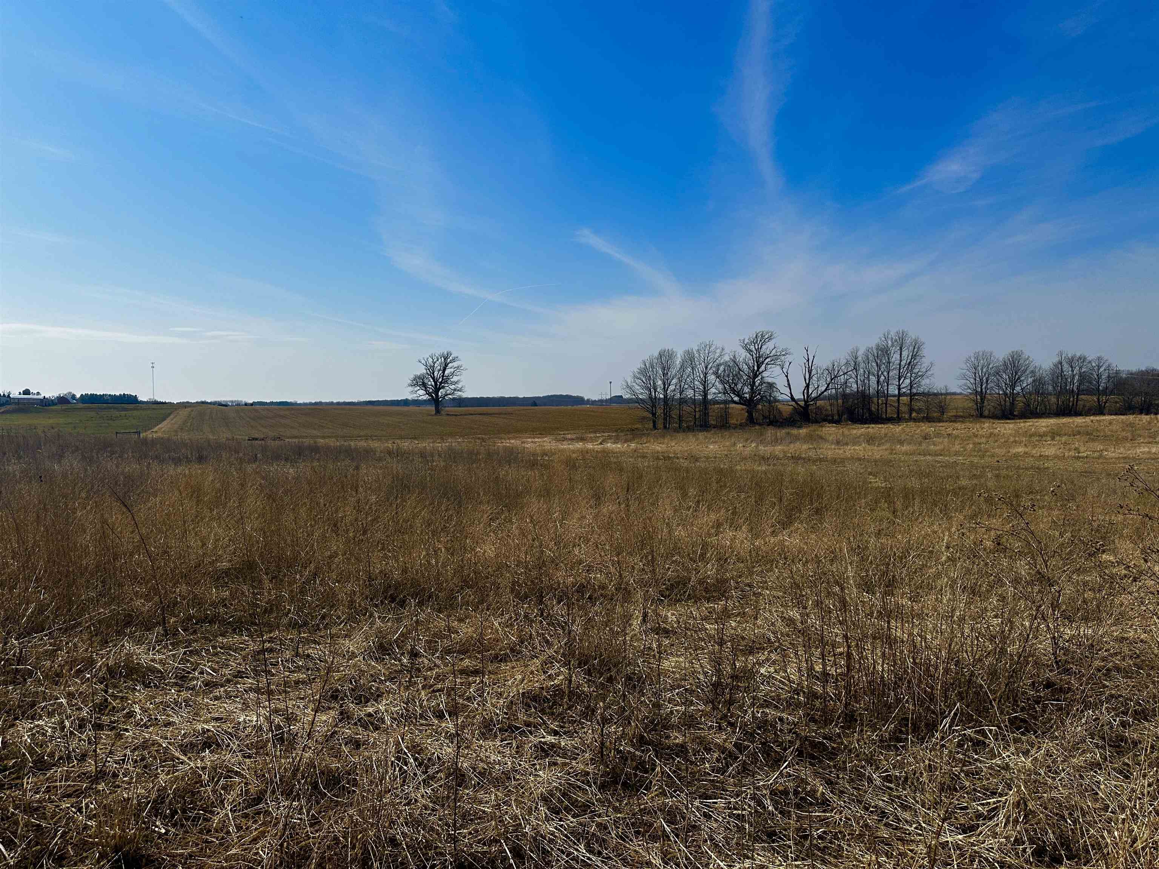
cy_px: 434
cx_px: 580
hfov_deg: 71.6
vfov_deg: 56.8
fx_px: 804
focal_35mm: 24
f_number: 1.78
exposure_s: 1/8929
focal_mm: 6.86
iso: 80
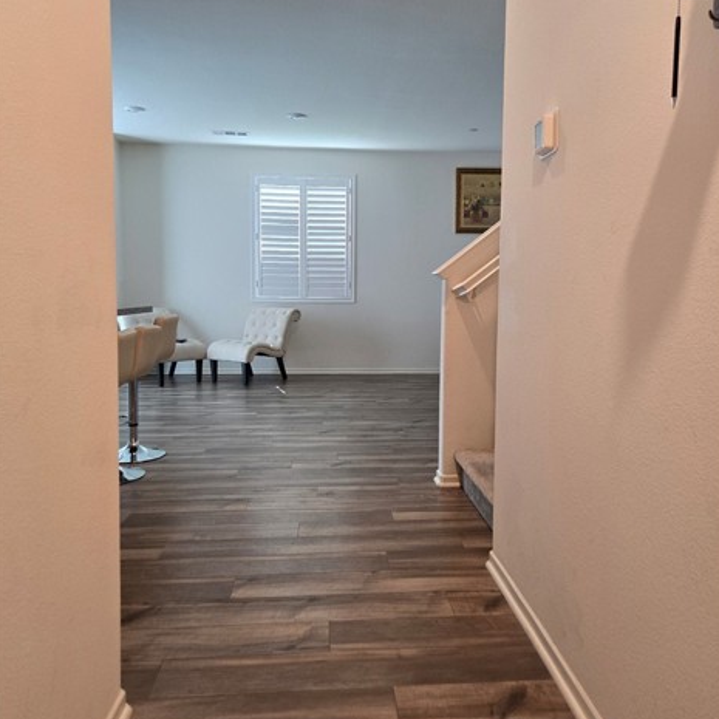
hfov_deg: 57.3
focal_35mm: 28
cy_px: 346
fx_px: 658
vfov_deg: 57.3
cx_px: 363
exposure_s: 1/120
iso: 320
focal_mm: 5.4
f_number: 1.8
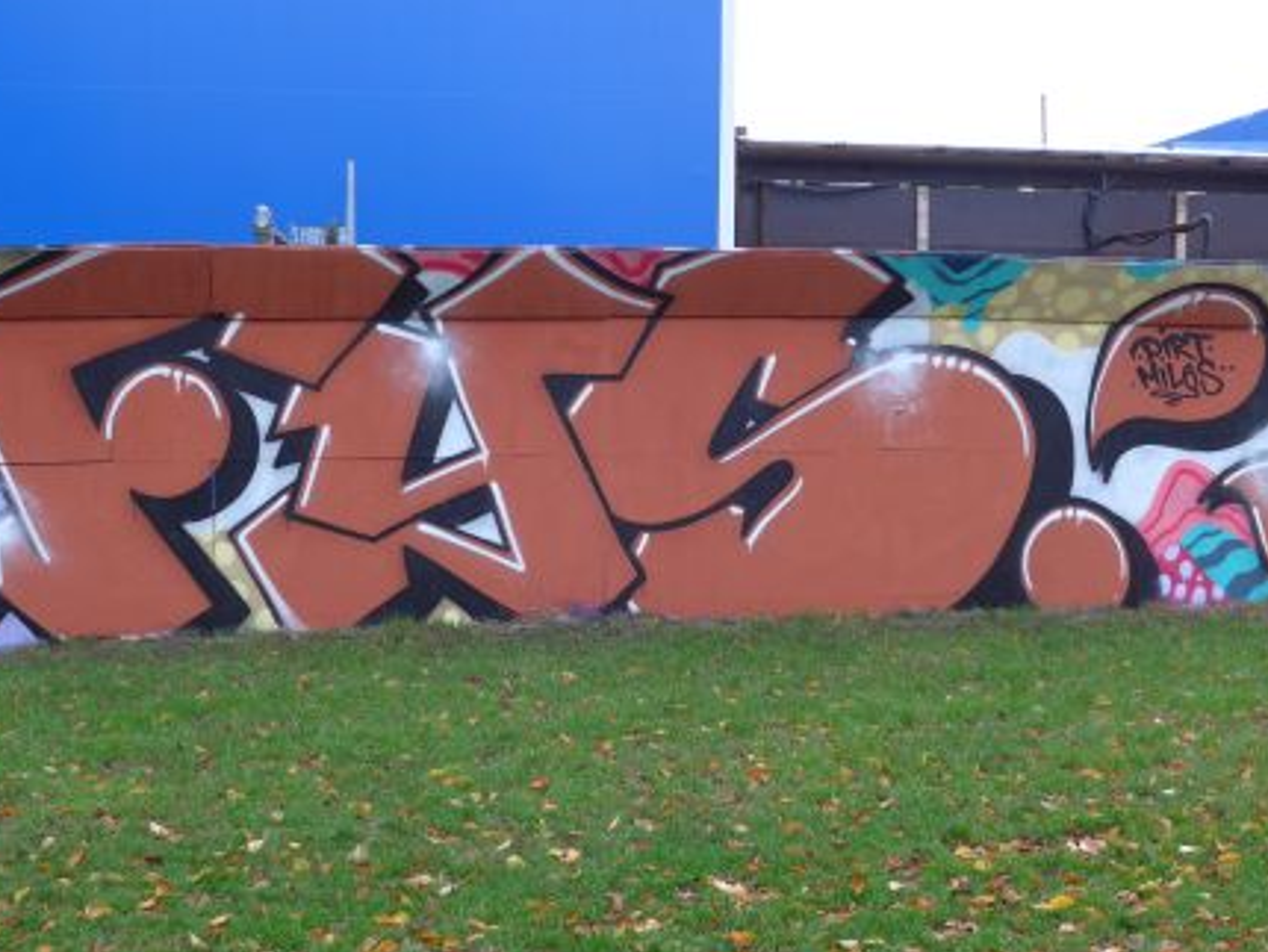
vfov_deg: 33.6
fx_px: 1576
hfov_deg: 43.8
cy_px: 473
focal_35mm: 43
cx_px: 646
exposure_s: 1/60
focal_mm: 8
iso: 160
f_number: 4
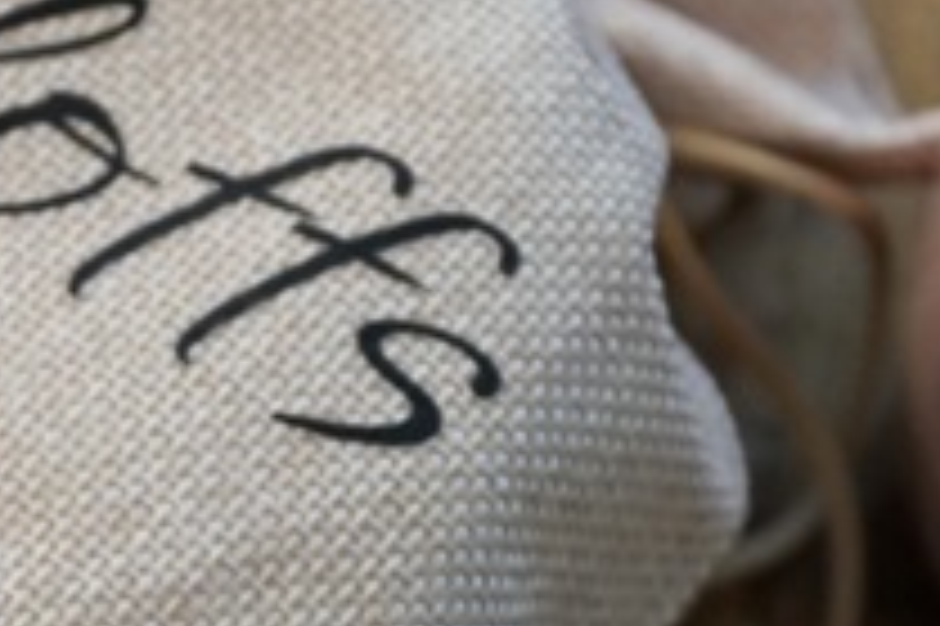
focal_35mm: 158
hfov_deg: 12.6
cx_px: -265
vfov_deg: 8.5
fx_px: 4122
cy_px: 833
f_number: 4
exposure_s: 1/60
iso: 2500
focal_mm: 33
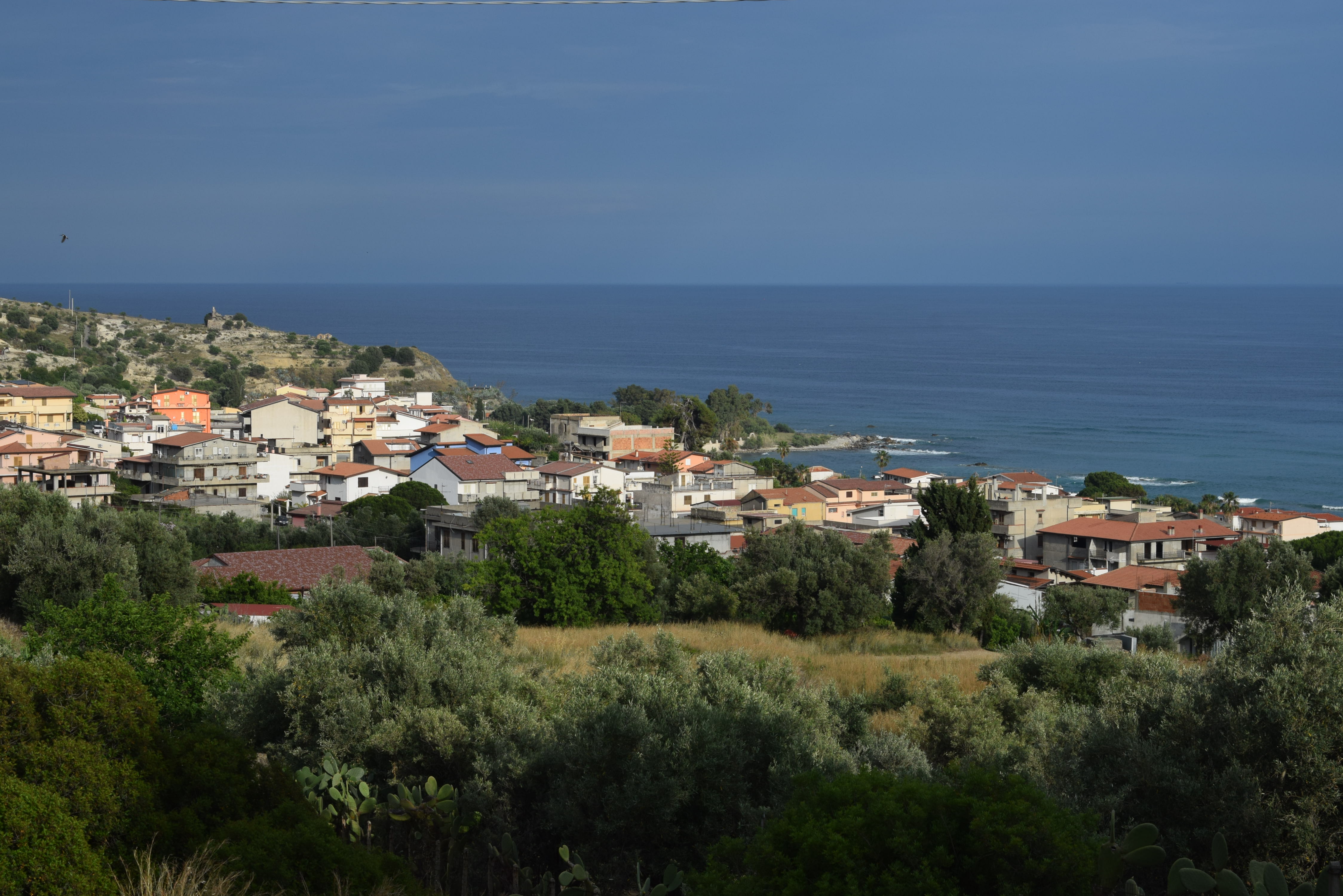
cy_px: 448
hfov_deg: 24.6
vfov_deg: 16.6
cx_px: 672
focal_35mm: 82
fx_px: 3078
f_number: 10
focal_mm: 55
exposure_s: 1/400
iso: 200
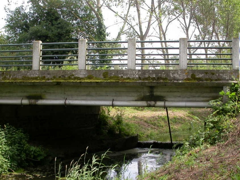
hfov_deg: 41.2
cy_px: 100
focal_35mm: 46
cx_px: 118
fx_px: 319
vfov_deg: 31.5
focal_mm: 7.85
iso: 100
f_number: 5.3
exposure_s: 1/174
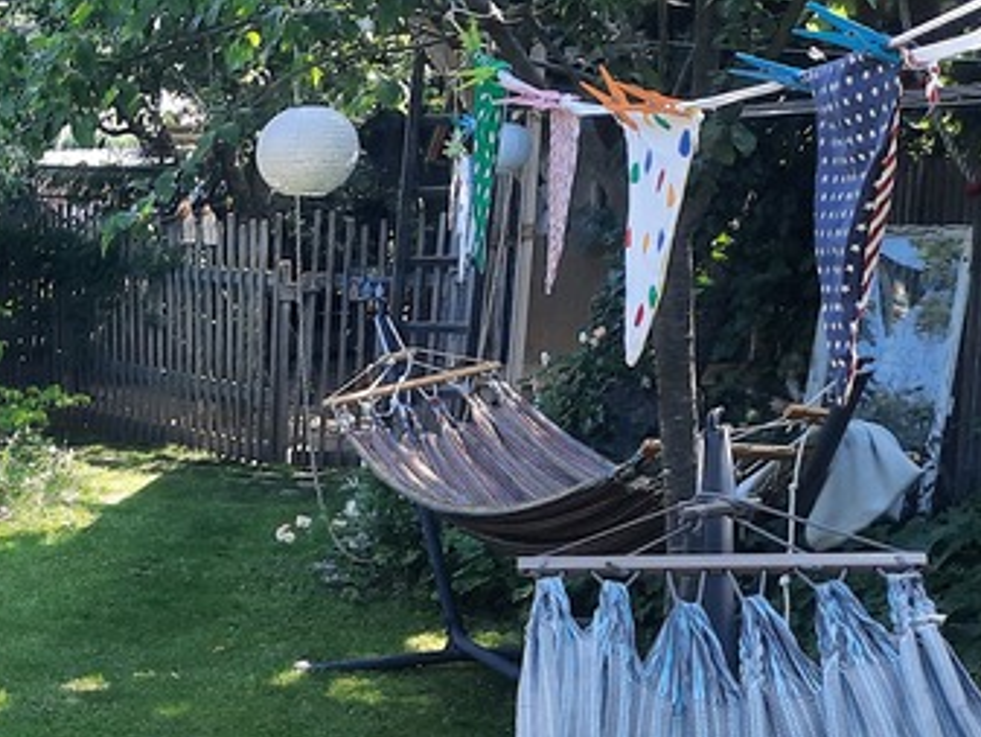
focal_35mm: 76
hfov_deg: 22.7
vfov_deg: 19.2
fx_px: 2155
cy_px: 603
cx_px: -317
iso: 32
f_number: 2
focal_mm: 4.6
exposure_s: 1/120
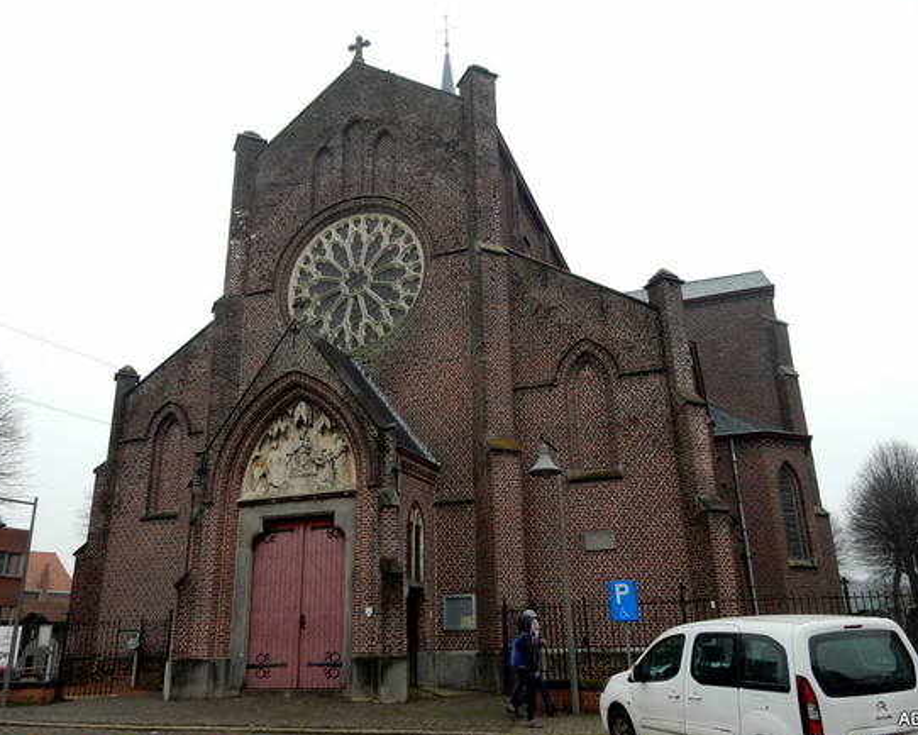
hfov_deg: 64.0
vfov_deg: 53.2
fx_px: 734
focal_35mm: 27
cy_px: 369
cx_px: 454
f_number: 3.7
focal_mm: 4.5
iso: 125
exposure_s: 1/125
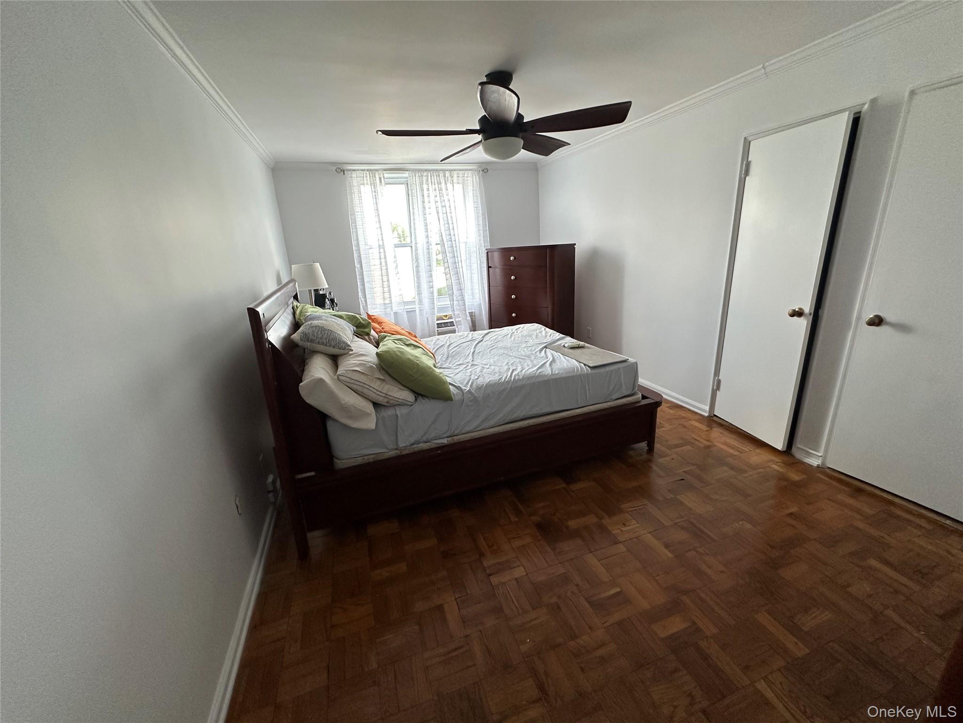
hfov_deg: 102.1
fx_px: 389
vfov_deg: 85.7
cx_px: 482
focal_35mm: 14
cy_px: 362
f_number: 2.2
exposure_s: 1/99
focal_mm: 2.22
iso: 200
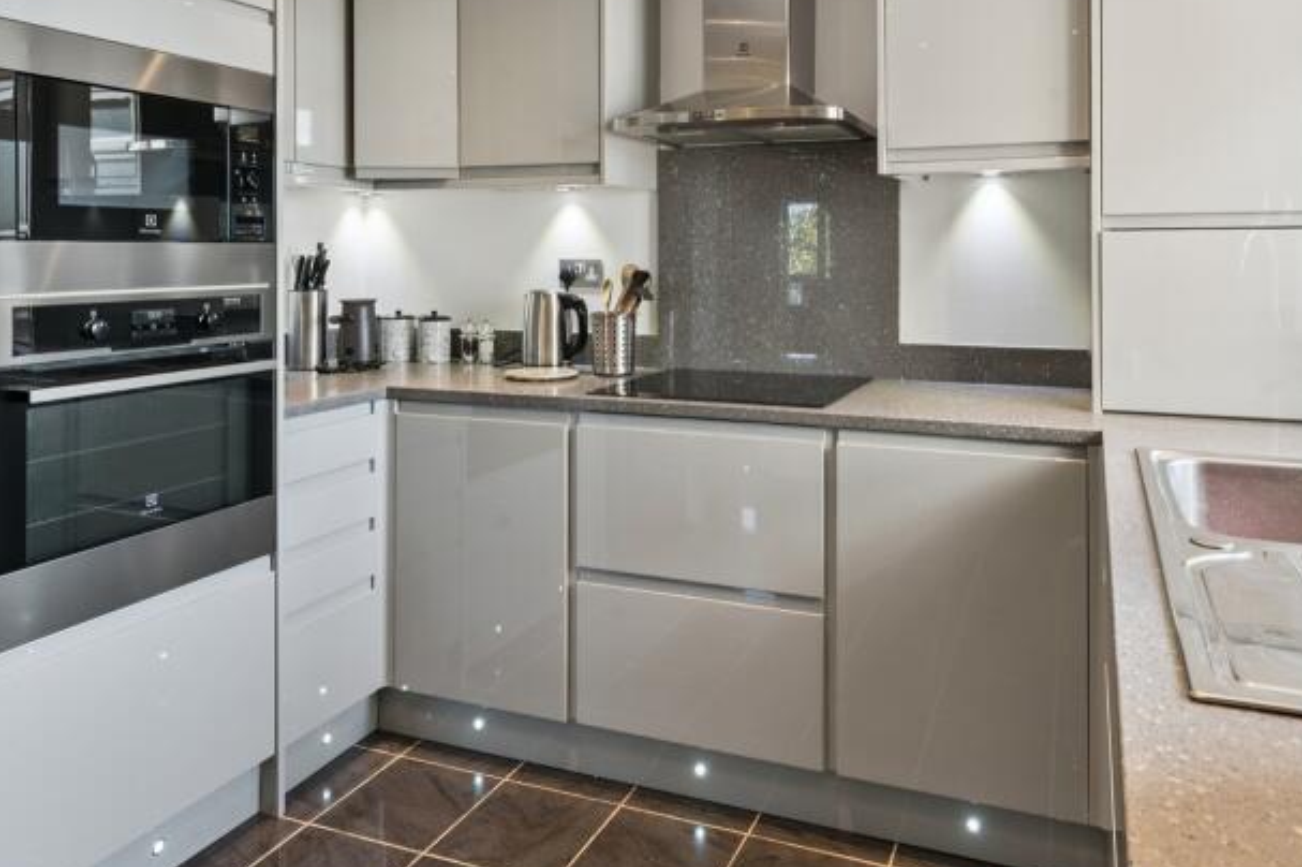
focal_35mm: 27
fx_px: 976
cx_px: 712
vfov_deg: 46.7
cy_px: 253
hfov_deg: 67.3
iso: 200
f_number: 9
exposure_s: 1/6
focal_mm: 16
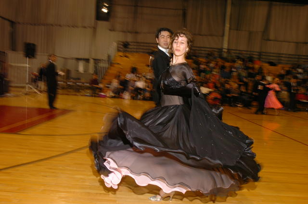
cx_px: 154
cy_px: 102
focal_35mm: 30
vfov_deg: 43.4
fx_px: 256
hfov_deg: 62.0
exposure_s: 1/25
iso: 250
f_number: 5
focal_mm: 20
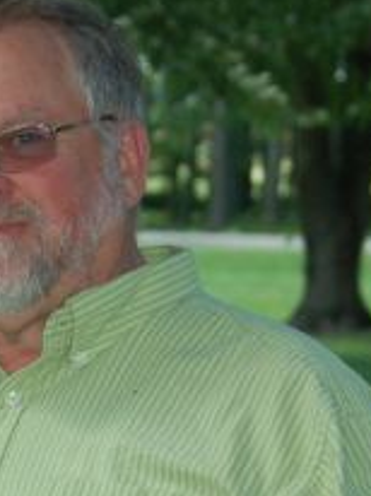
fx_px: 5298
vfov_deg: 5.3
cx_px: -248
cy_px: 509
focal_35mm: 370
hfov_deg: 4.0
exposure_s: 1/200
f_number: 7.1
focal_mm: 66
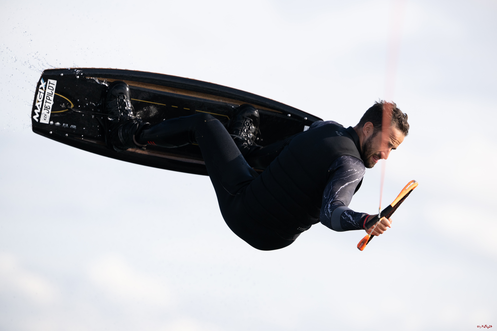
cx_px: 248
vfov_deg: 3.4
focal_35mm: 400
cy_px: 166
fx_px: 5522
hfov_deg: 5.2
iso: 400
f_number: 4.5
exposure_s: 1/2500
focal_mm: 400
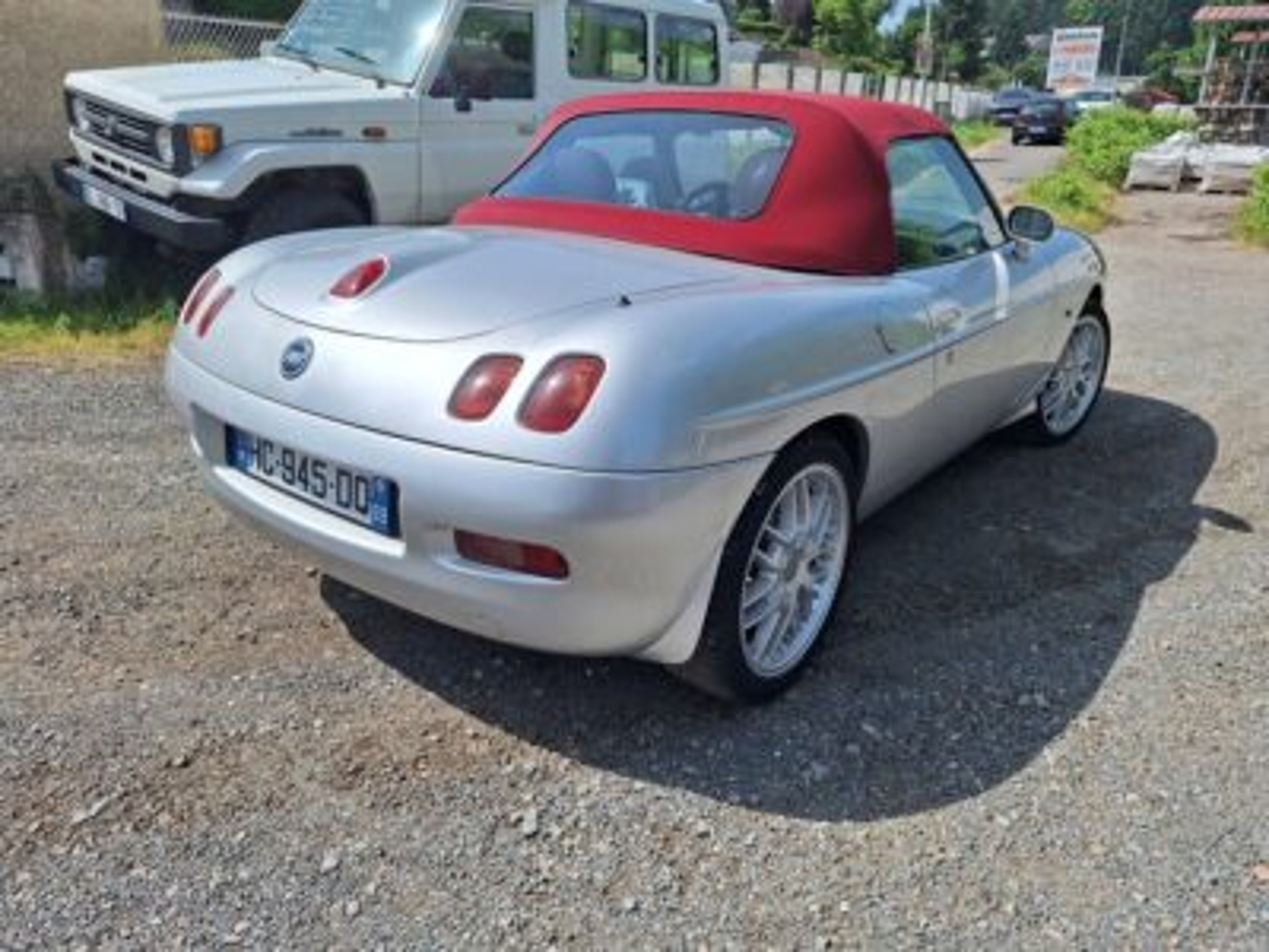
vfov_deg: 58.9
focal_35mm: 23
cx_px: 634
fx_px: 843
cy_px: 476
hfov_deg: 73.9
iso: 40
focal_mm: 5.54
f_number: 1.8
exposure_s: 1/3484
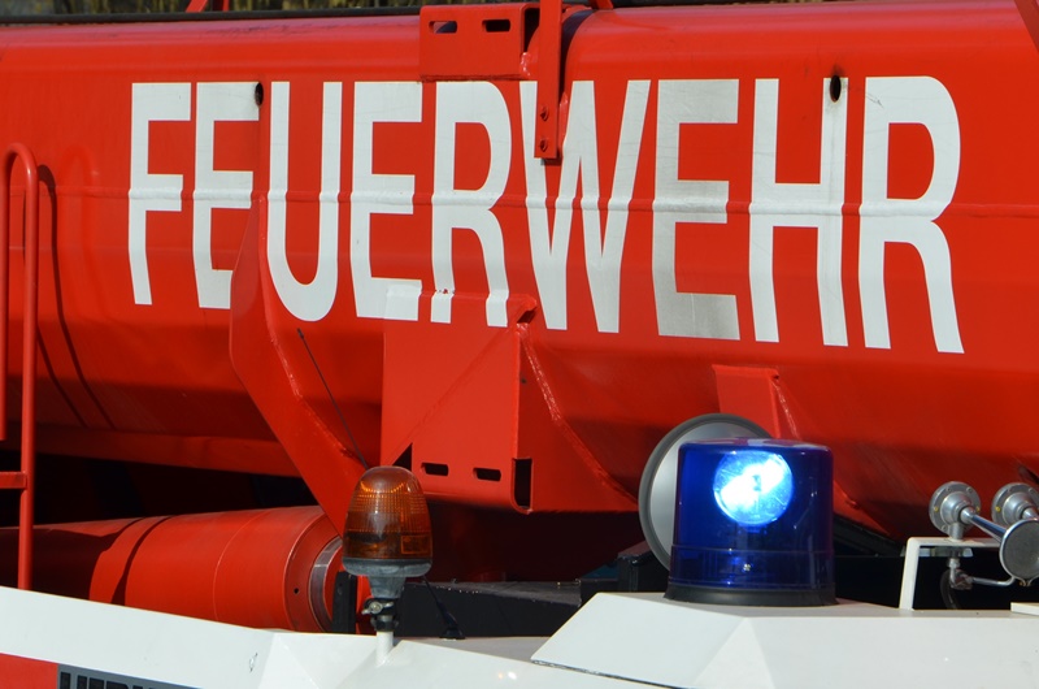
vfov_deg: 8.7
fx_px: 4537
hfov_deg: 13.1
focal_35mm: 158
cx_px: 520
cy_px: 344
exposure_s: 1/400
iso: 100
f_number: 10
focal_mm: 105
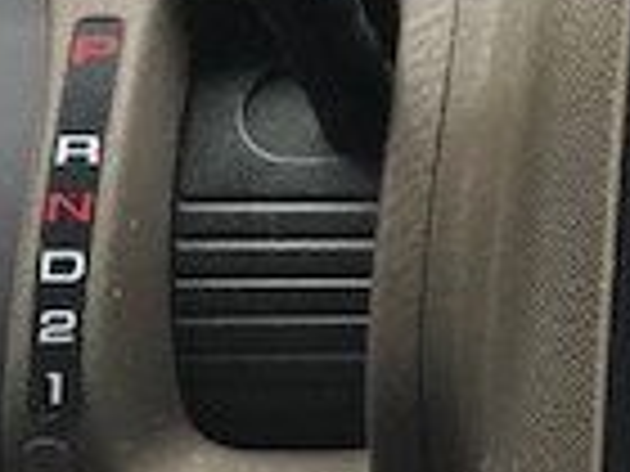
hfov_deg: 12.6
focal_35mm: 128
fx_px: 2330
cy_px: 76
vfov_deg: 11.5
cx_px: 1422
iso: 20
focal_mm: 3.99
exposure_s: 1/191
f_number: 1.8
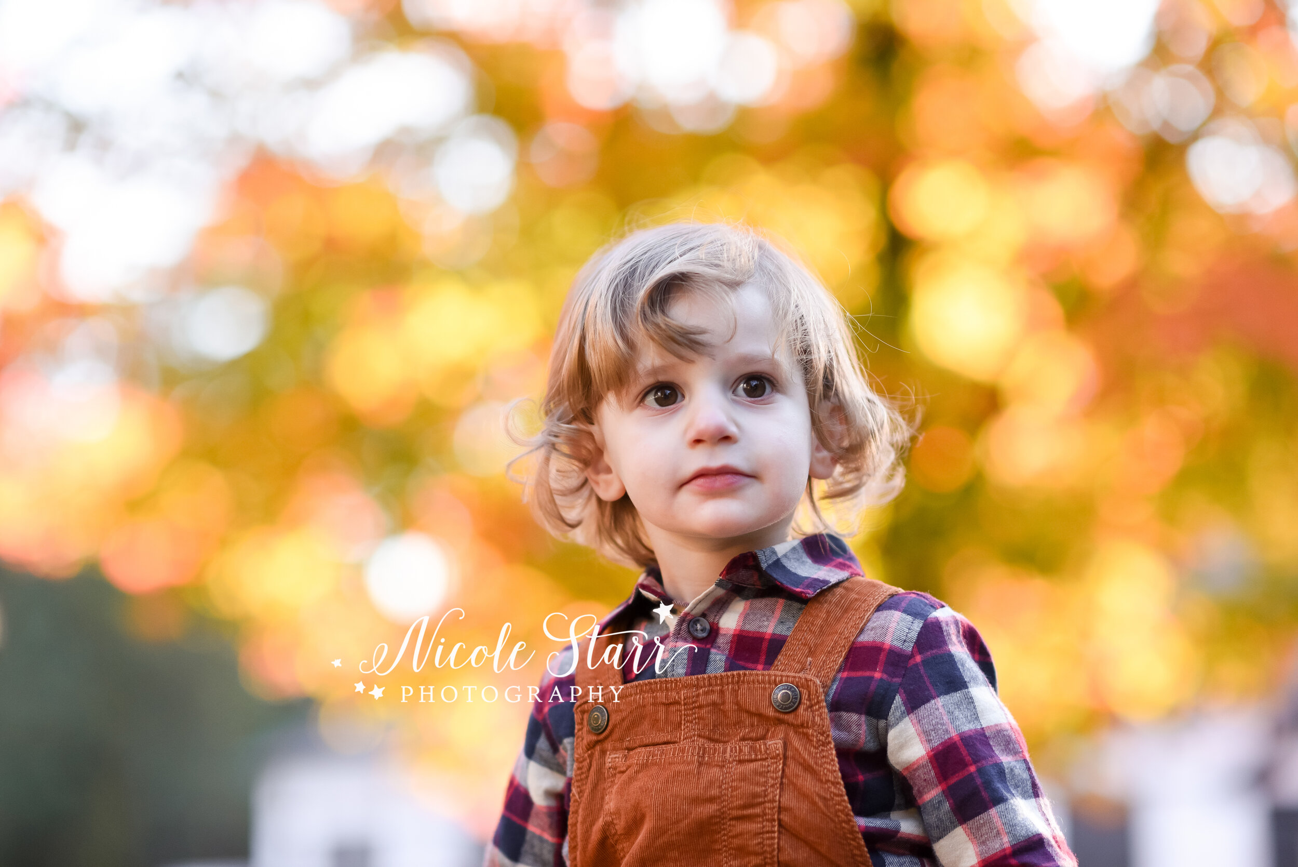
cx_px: 649
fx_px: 3066
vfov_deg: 16.1
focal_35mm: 85
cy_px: 434
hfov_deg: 23.9
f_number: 2
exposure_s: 1/1250
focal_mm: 85
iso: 800
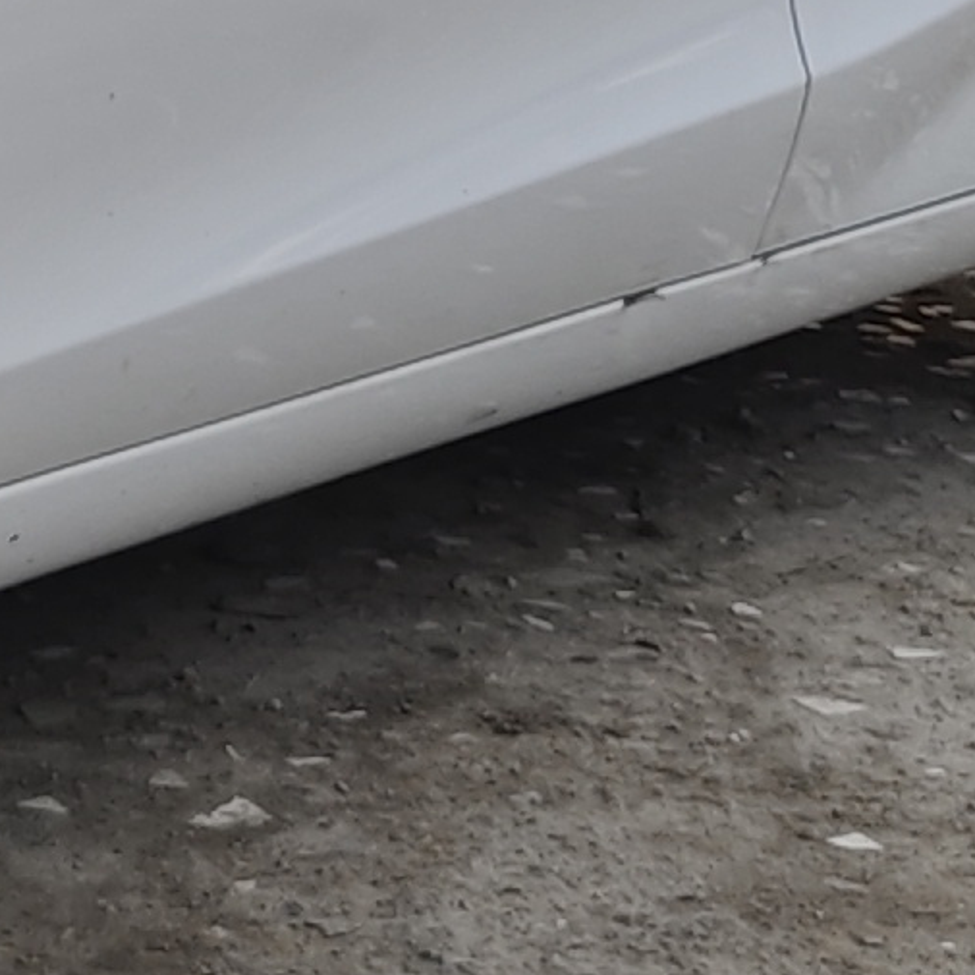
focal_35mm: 165
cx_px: -890
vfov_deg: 10.5
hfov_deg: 9.9
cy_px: -85
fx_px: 5258
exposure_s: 1/247
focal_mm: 5.56
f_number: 1.88
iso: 71
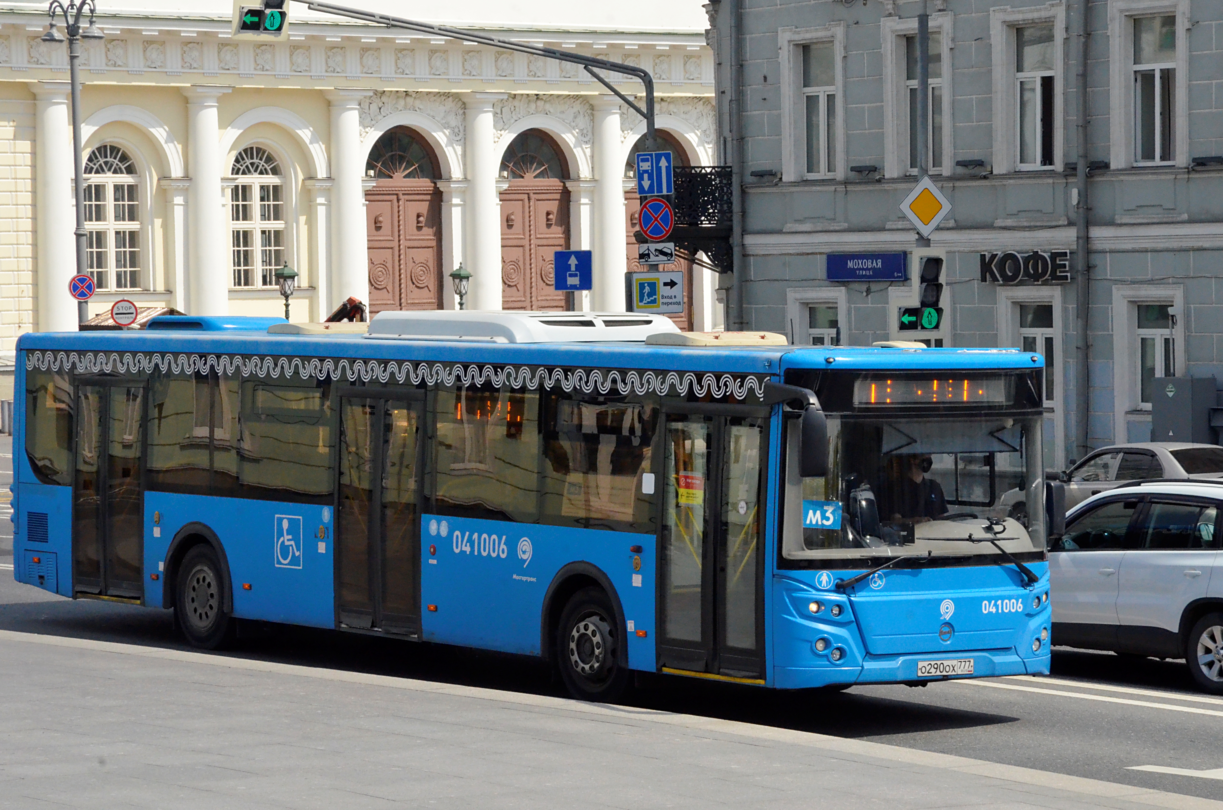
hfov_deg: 16.1
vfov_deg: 10.7
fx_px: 4322
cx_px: 612
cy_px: 405
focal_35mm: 128
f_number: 18
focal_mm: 85
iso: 2500
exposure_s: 1/1250
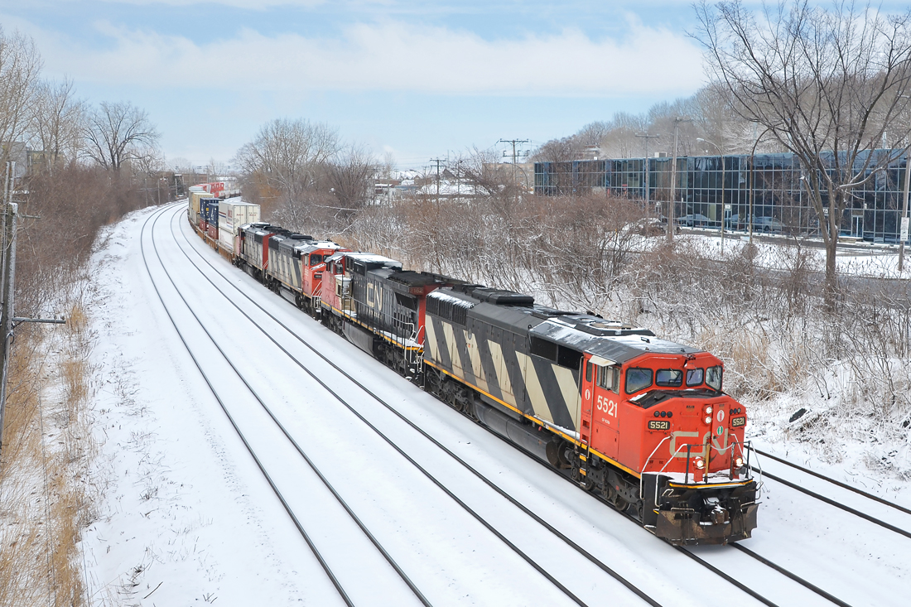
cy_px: 304
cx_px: 456
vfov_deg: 40.0
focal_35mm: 33
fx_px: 835
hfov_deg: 57.2
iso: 200
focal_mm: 22
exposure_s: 1/800
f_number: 8
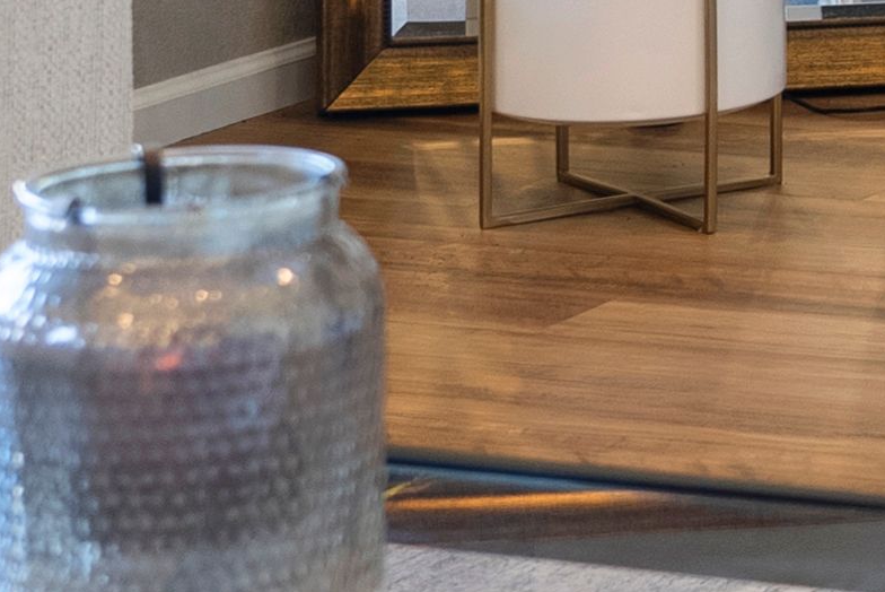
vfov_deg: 6.6
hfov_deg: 9.6
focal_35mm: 200
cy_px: -795
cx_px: 1720
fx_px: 4920
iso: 400
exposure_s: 1/25
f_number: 4.5
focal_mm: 37
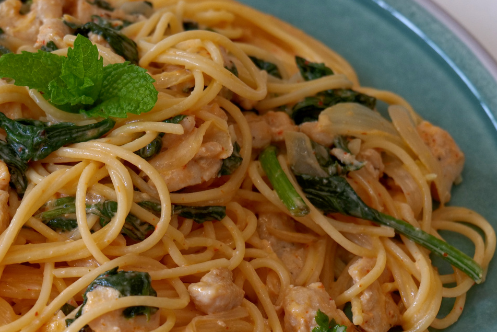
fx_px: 1671
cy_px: 224
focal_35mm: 121
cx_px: 86
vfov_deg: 11.3
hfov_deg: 16.8
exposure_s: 1/80
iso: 1000
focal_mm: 60
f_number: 7.1
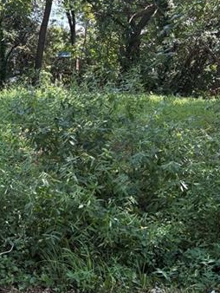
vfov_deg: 32.5
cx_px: -16
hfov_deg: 23.5
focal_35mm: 59
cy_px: 184
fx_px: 499
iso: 64
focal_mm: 5.96
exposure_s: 1/596
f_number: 1.6
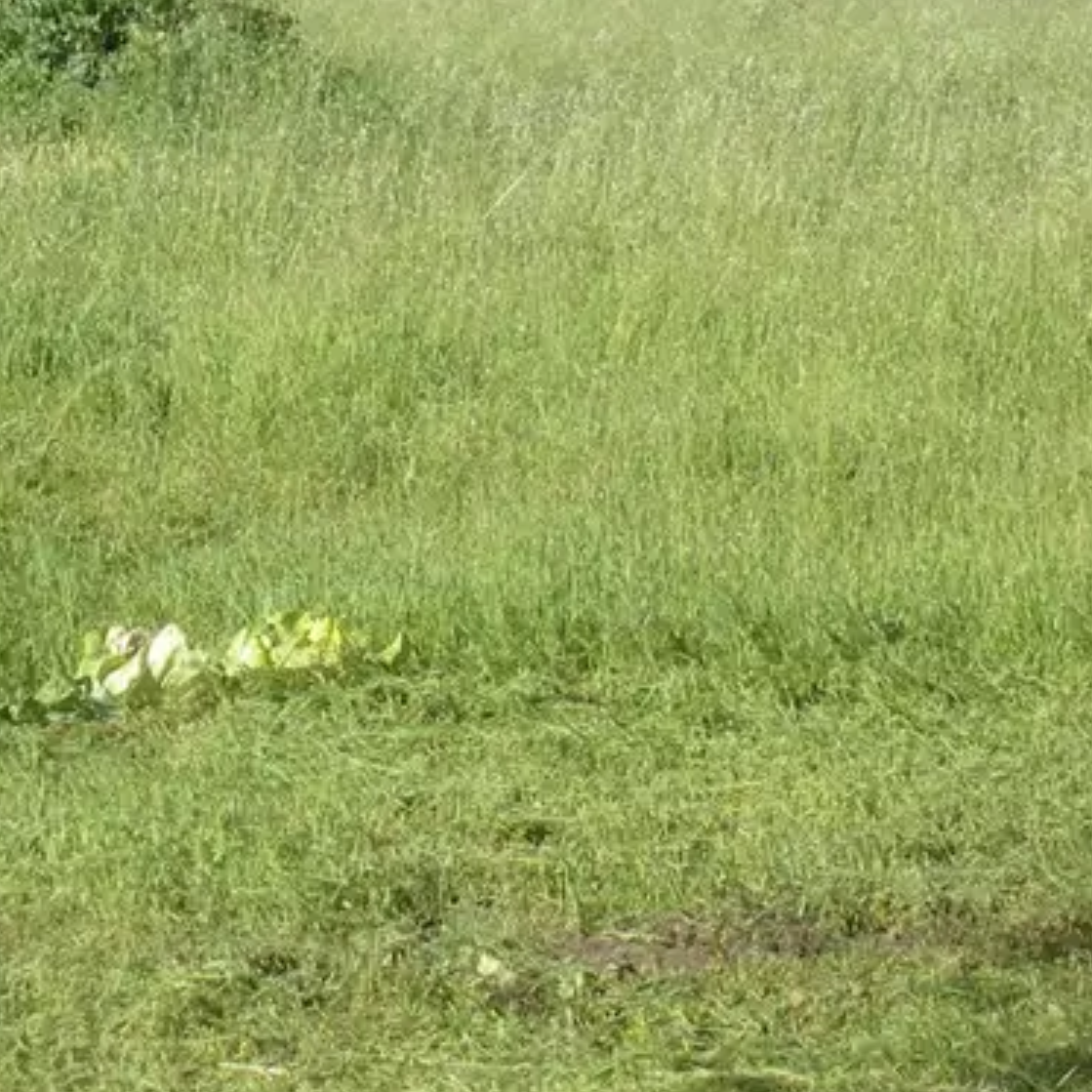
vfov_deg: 13.9
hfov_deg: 14.2
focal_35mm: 123
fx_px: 4390
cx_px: 659
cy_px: -50
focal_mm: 6.3
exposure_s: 1/460
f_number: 3.5
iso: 64
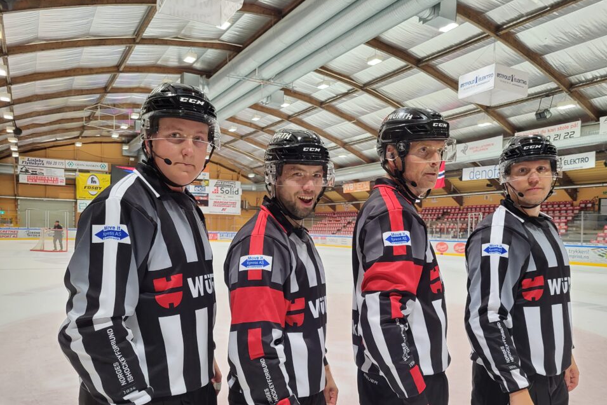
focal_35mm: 29
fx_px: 489
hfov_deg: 63.6
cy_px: 242
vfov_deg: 44.7
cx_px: 325
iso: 160
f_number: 1.8
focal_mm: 5.4
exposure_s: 1/100
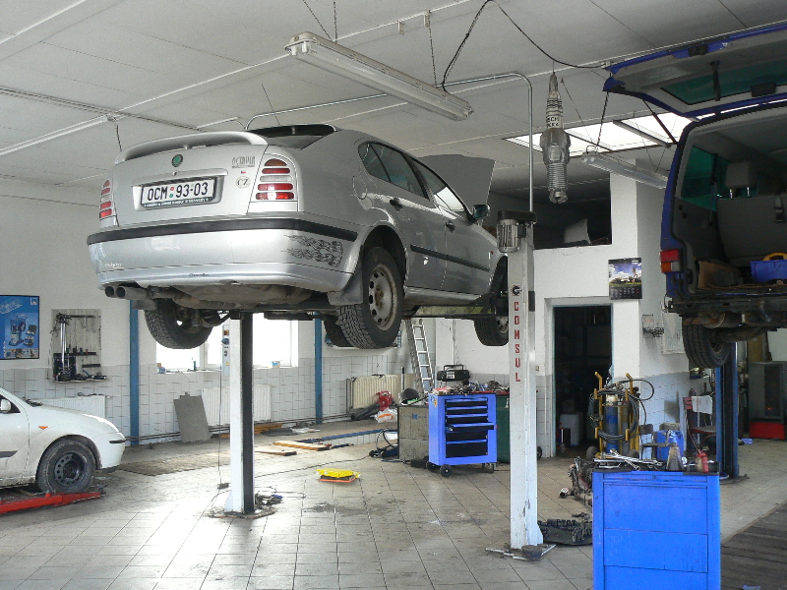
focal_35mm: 36
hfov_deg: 51.4
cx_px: 394
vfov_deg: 39.7
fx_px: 818
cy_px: 295
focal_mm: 6
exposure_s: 1/6
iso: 100
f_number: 4
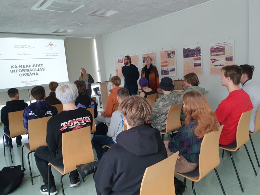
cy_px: 98
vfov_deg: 53.1
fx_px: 195
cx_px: 130
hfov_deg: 67.3
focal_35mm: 26
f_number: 2.4
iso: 200
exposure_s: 1/60
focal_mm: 4.3
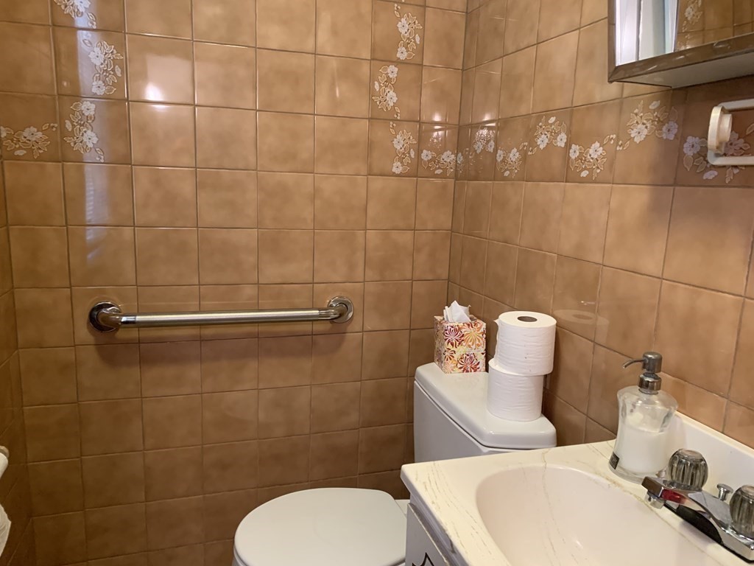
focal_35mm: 26
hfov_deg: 67.3
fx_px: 566
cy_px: 283
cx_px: 377
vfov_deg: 53.1
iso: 250
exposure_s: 1/60
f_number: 1.8
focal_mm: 4.25
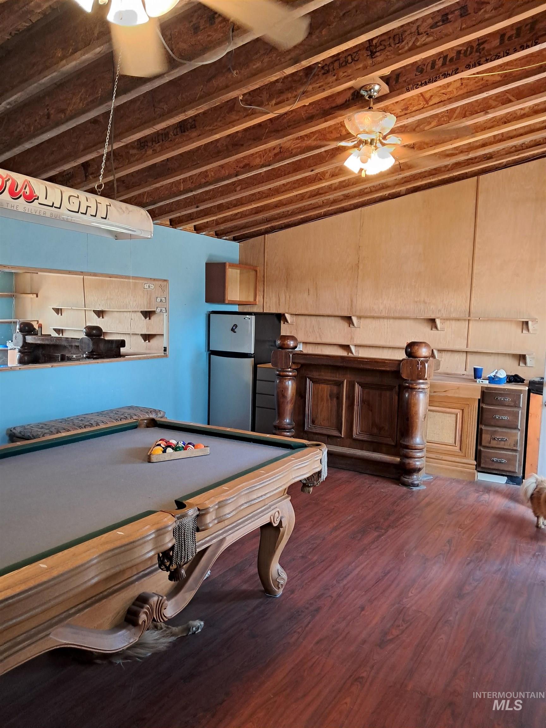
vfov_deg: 65.3
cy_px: 364
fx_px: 568
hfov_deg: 51.4
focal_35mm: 27
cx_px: 273
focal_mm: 4
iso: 400
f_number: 1.8
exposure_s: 1/60
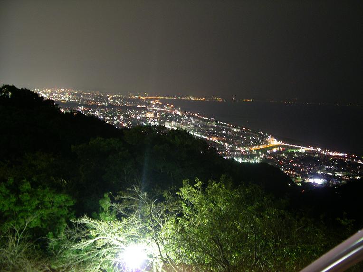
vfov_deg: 23.7
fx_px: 651
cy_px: 136
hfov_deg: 31.2
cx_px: 182
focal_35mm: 62
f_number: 3.3
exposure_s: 4
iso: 200
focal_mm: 12.8
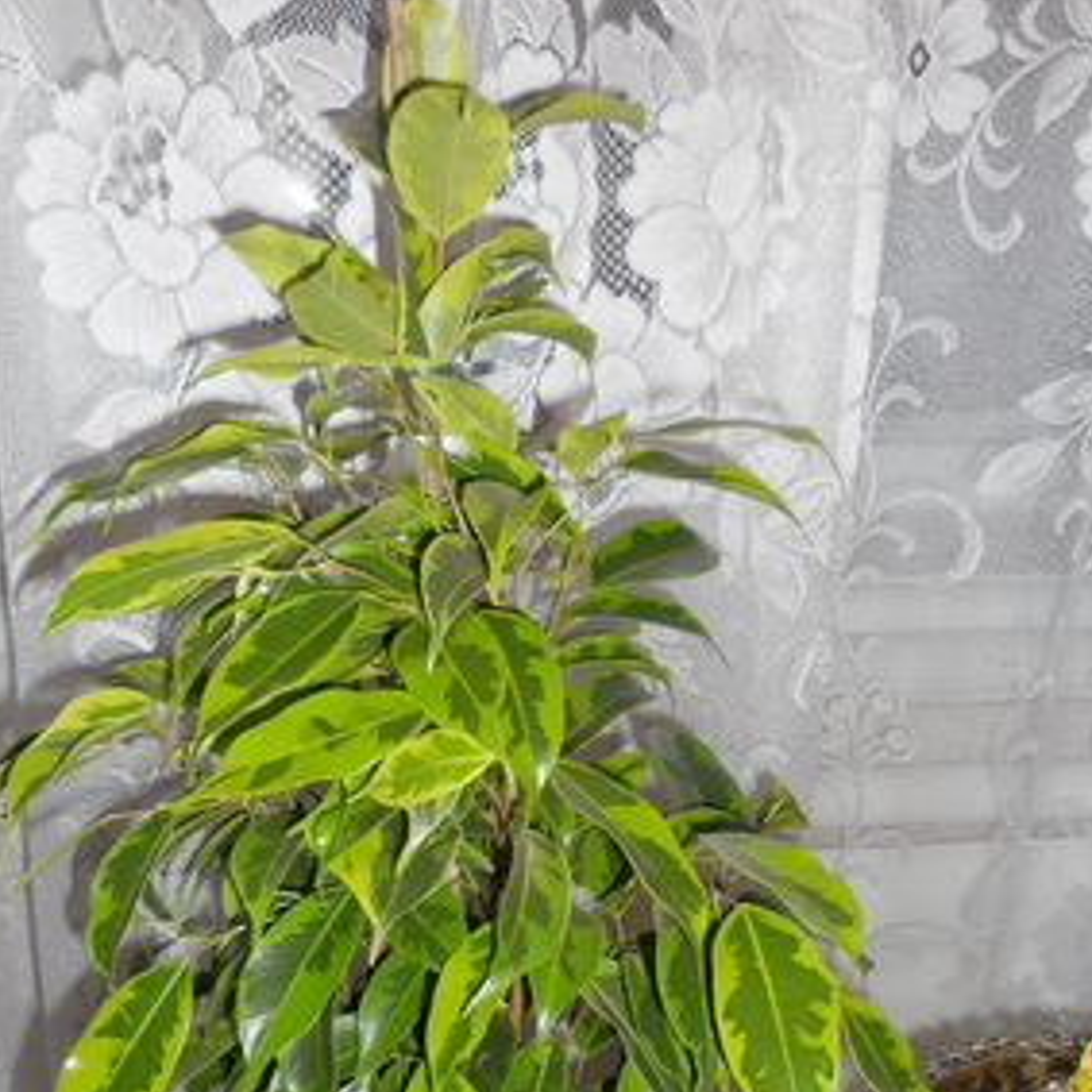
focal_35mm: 38
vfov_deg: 43.4
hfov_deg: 43.8
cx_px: 486
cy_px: 702
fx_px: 1356
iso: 200
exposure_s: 1/45
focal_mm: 4.9
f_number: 3.5
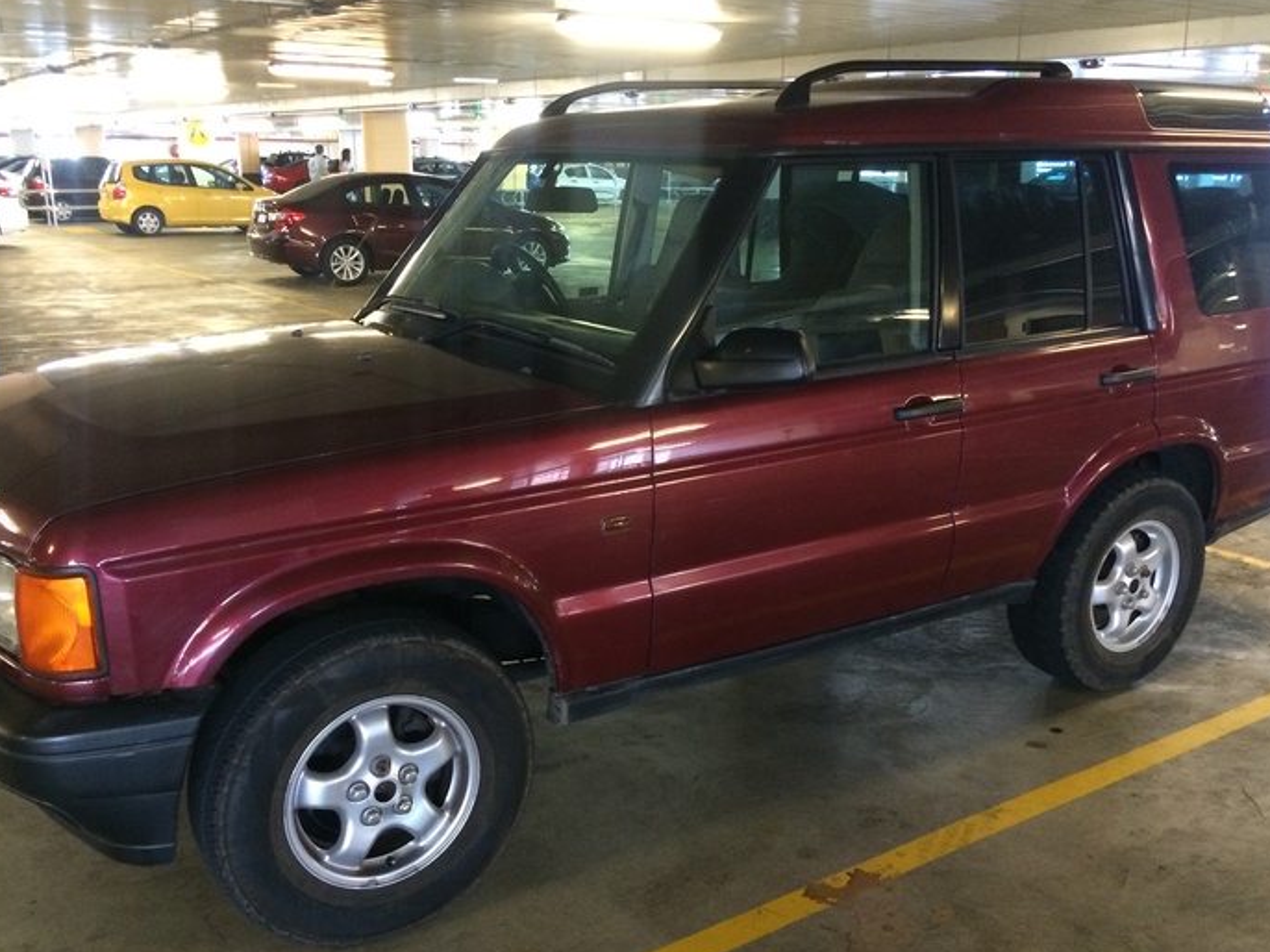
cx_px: 629
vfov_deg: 40.7
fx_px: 1284
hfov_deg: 52.6
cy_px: 507
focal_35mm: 35
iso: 320
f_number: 2.2
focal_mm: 4.12
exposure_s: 1/20
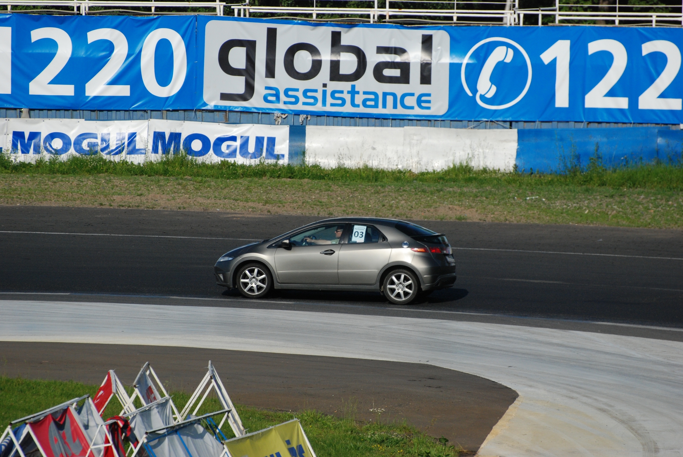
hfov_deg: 5.7
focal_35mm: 360
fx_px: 6838
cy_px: 228
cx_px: 342
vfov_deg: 3.8
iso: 400
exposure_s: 1/4000
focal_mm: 240
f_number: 5.6
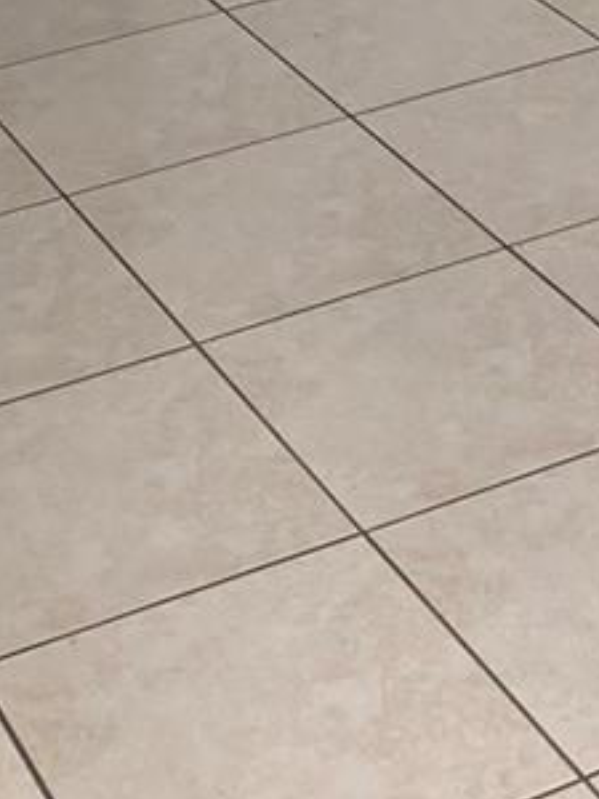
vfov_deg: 16.1
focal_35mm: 112
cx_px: 319
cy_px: -407
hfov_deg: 13.2
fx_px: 2584
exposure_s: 1/17
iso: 40
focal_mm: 3.99
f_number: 1.8
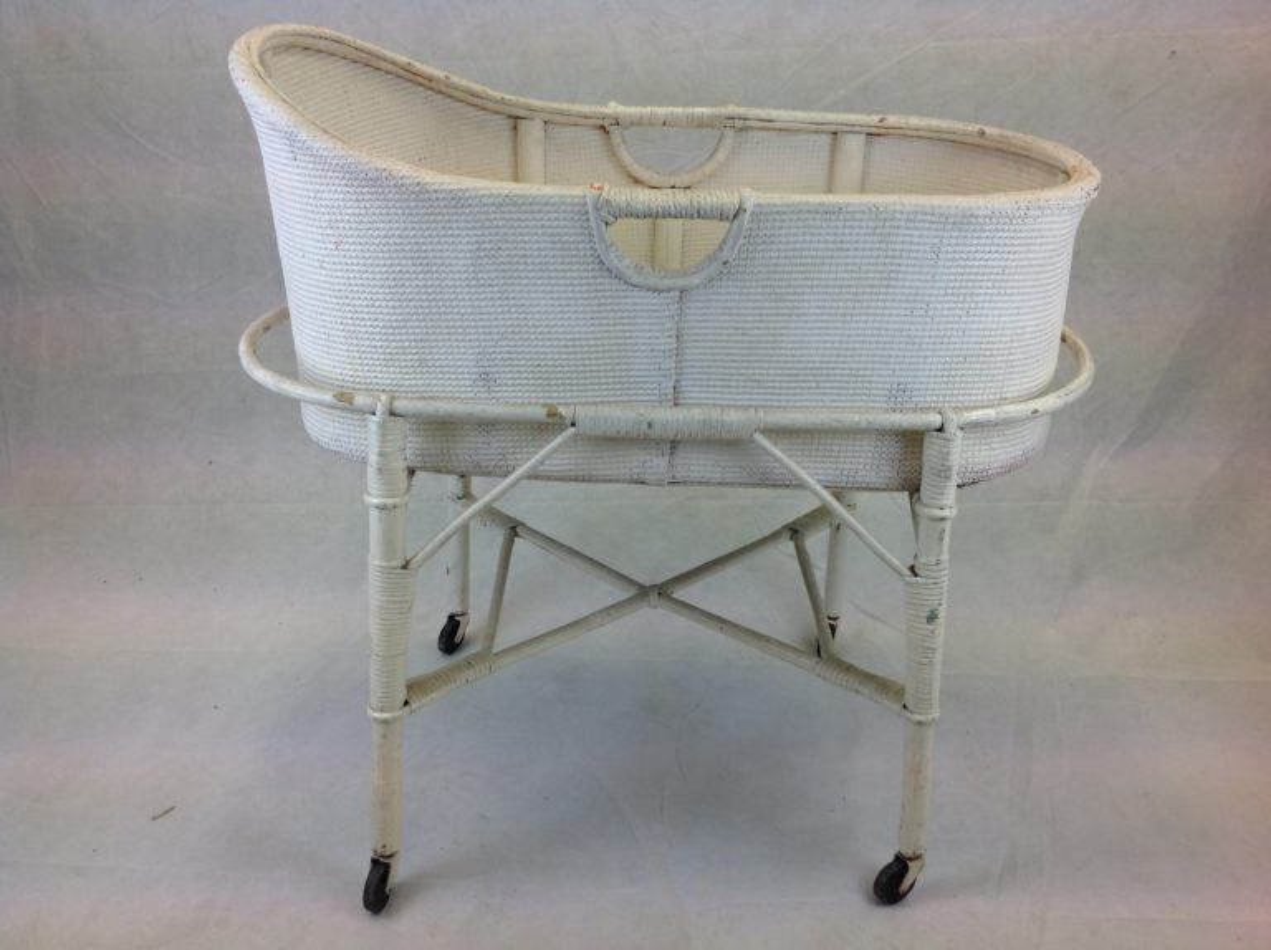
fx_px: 1283
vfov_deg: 40.6
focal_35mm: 35
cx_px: 636
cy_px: 475
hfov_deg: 52.7
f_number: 2.4
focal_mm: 4.28
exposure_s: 1/120
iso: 50
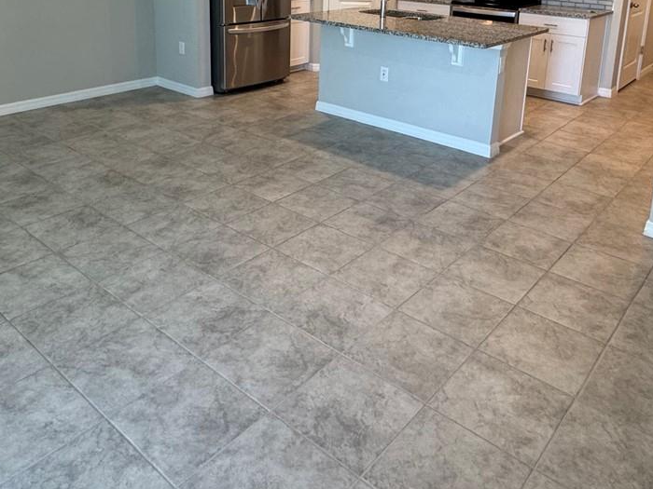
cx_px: 328
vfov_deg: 41.5
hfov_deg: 56.8
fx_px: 604
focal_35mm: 32
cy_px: 73
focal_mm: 2.22
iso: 200
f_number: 2.2
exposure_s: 1/120
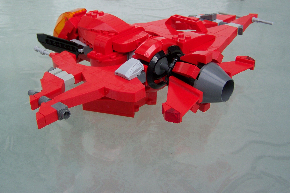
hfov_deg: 42.7
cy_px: 70
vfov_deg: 29.1
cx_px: 133
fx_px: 371
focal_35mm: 46
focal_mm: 6.3
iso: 64
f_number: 2.8
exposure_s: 1/400
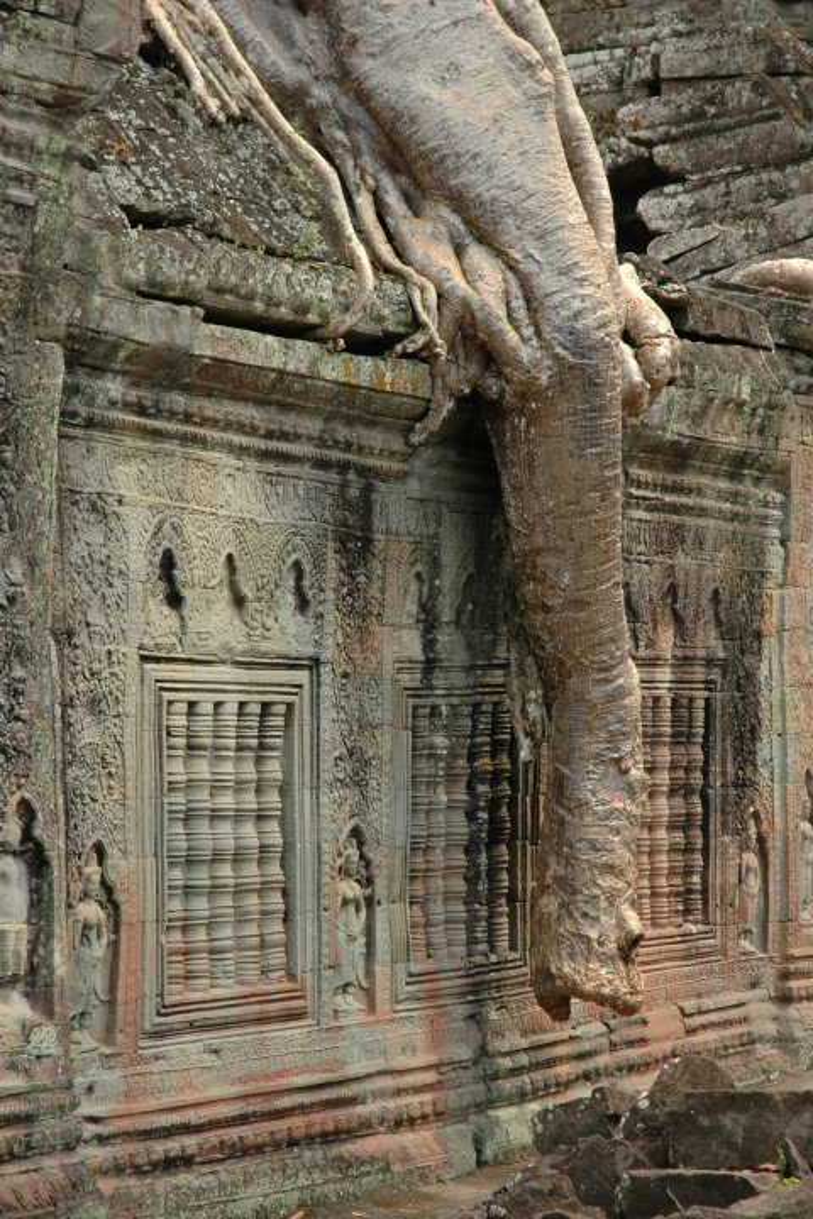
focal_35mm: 105
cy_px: 610
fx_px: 3557
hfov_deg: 13.0
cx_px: 406
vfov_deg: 19.5
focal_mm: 70
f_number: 6.3
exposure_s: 1/160
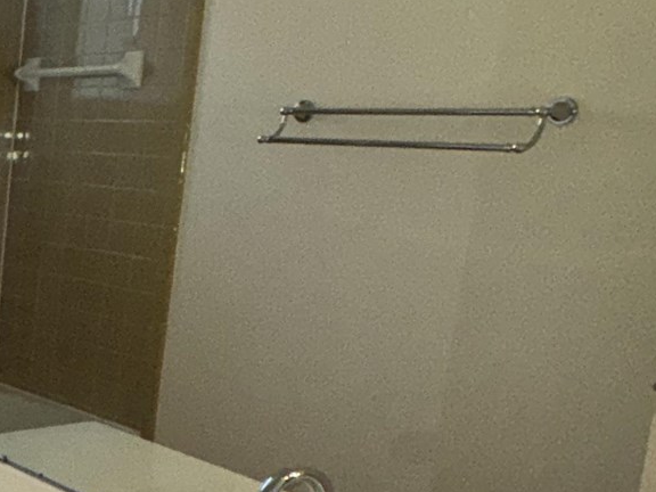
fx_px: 1061
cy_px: 321
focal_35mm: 56
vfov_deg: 26.0
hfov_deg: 28.1
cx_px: -205
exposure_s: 1/83
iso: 80
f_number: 2.2
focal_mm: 2.22
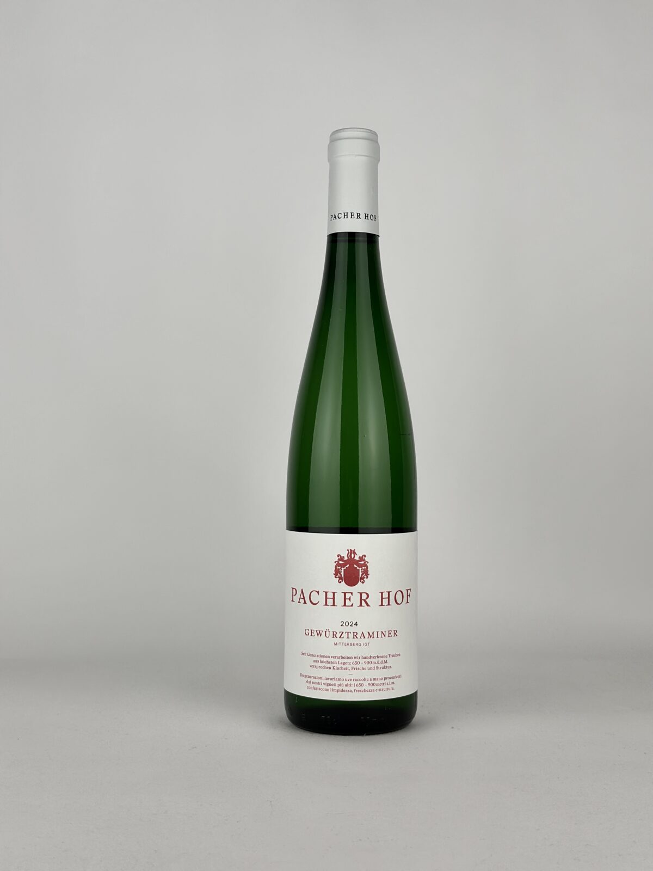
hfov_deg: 30.3
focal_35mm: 48
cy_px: 436
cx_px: 326
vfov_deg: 39.7
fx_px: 1207
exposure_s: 1/962
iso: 80
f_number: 1.78
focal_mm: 6.86
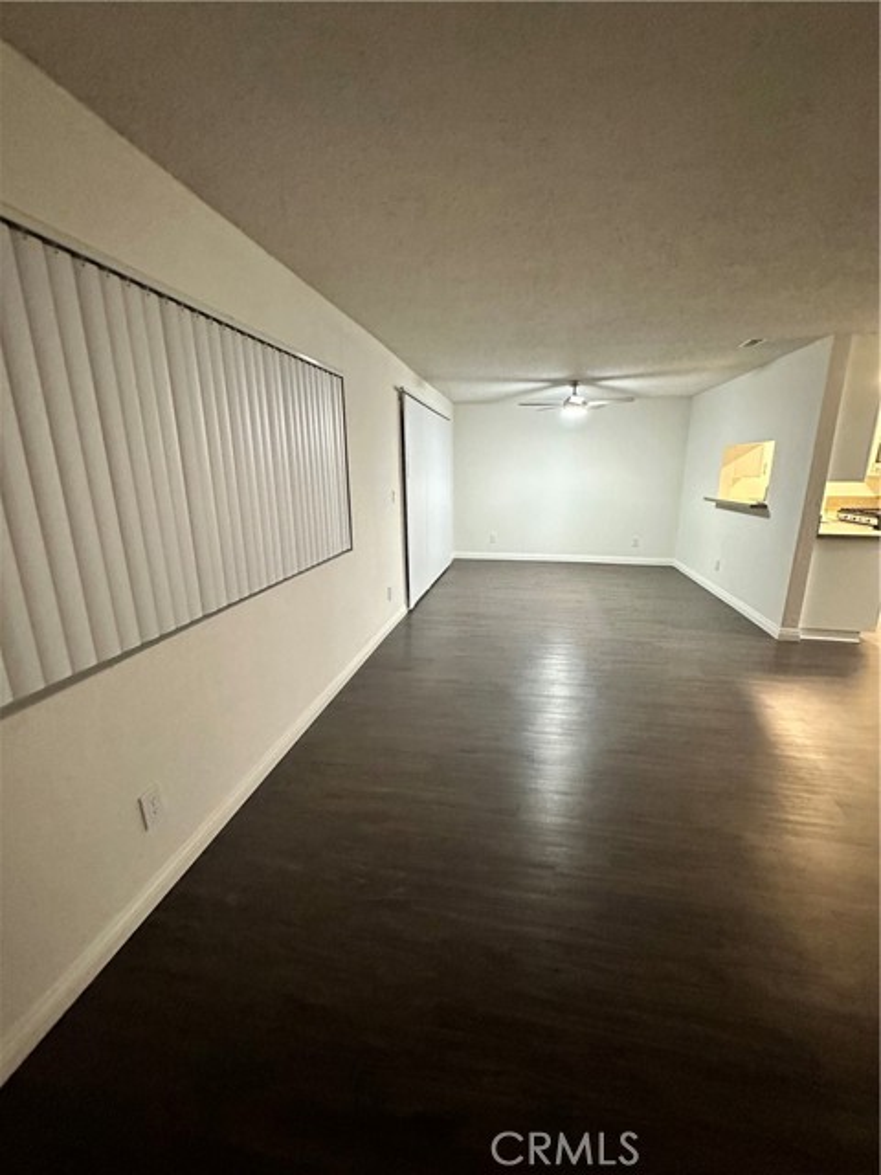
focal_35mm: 14
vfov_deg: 102.1
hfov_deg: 85.7
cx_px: 440
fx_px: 475
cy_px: 588
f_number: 2.2
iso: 640
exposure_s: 1/60
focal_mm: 2.22
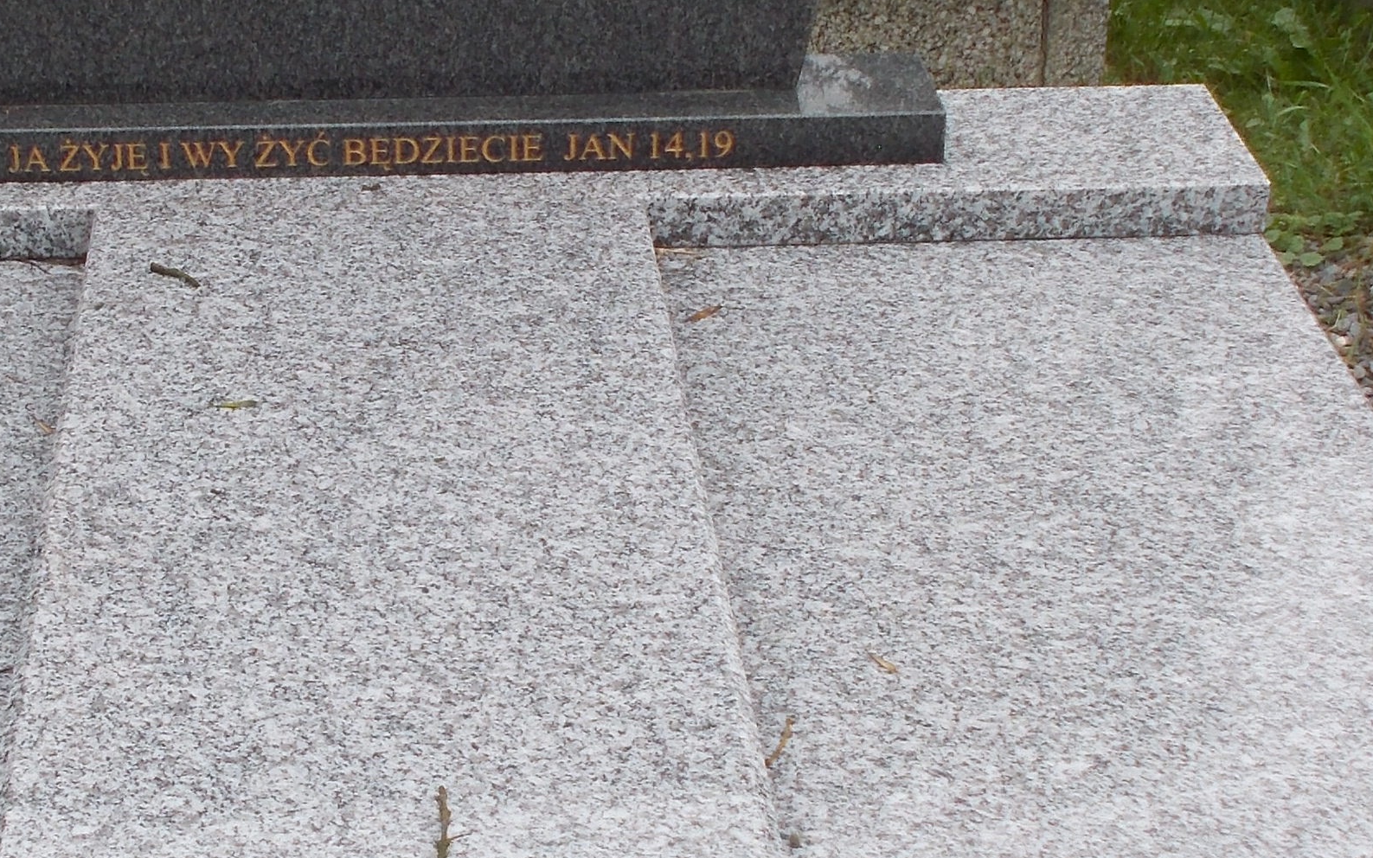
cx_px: 356
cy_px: 567
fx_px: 2994
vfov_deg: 16.3
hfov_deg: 25.5
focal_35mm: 80
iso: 80
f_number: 3.2
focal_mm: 4.6
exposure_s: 1/250
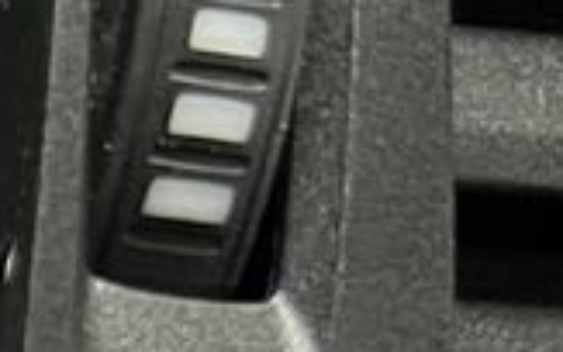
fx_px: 3116
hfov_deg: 8.8
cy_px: 1480
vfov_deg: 5.5
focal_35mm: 203
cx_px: -1005
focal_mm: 5.7
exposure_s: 1/30
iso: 640
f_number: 1.5
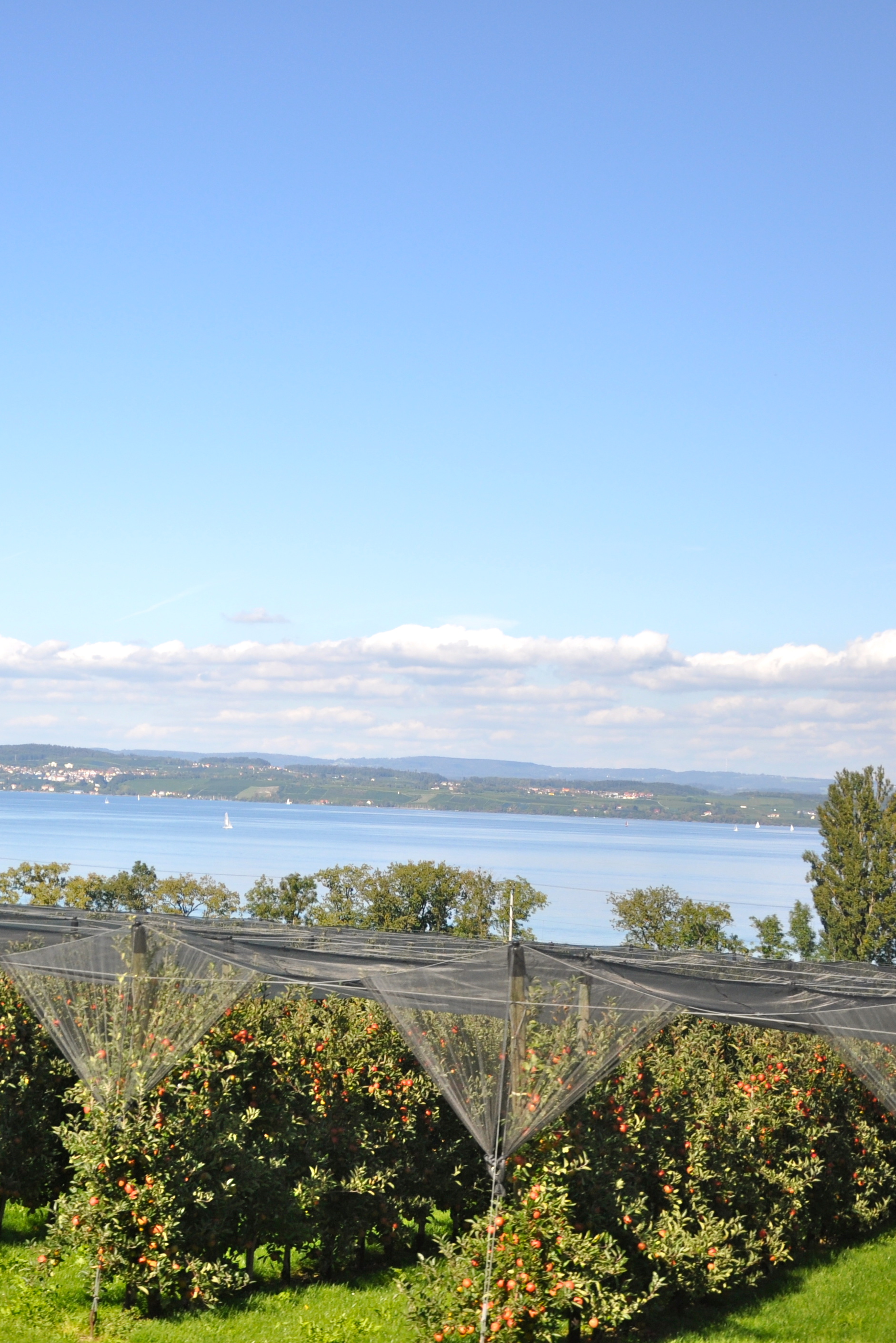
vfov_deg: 31.4
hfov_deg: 20.5
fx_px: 2389
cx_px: -16
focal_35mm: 64
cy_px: 667
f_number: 5
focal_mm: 28
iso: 250
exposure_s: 1/1250
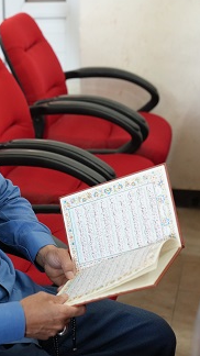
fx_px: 868
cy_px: 171
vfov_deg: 23.2
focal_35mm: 92
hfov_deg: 12.9
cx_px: -7
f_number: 4
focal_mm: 56
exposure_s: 1/160
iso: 4000
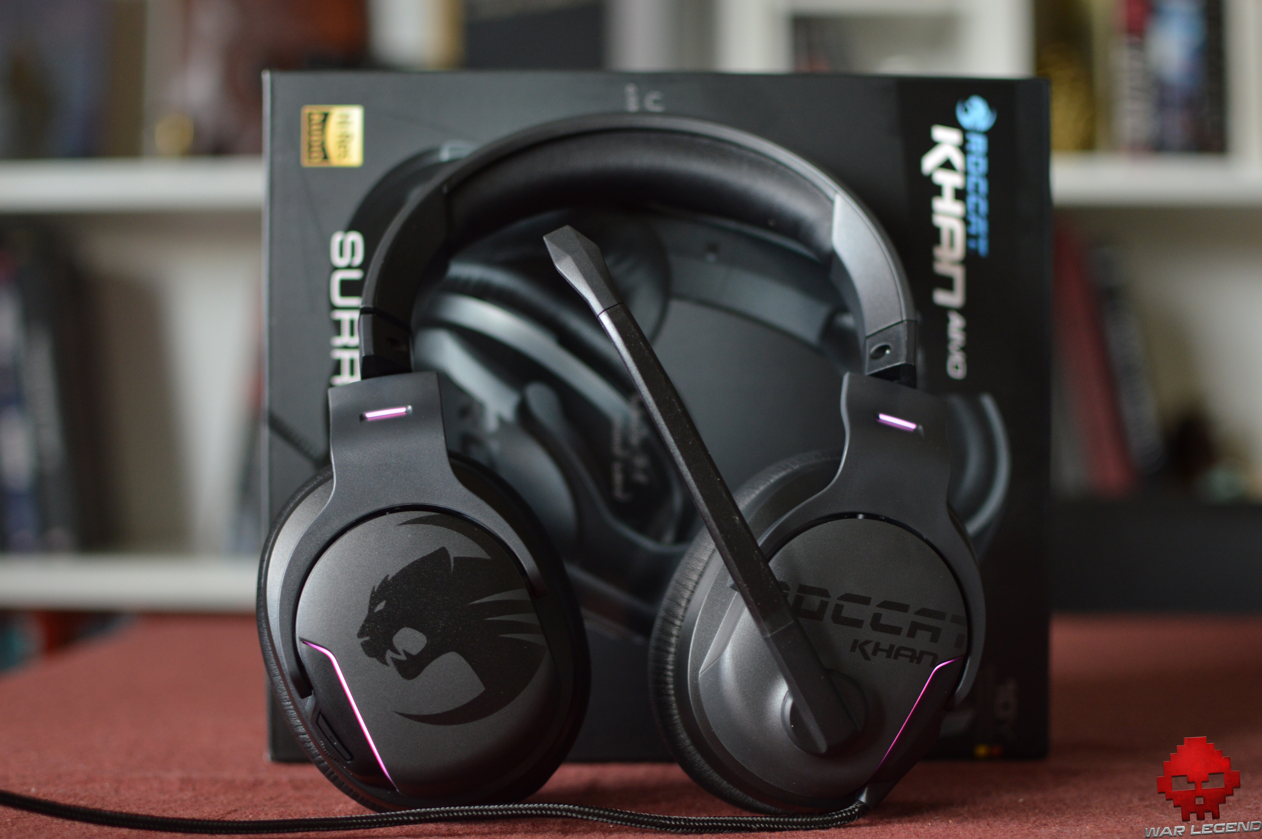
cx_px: 631
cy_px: 420
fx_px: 1839
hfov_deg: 37.9
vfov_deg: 25.7
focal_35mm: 52
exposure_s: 1/60
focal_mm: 35
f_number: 2.2
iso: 400
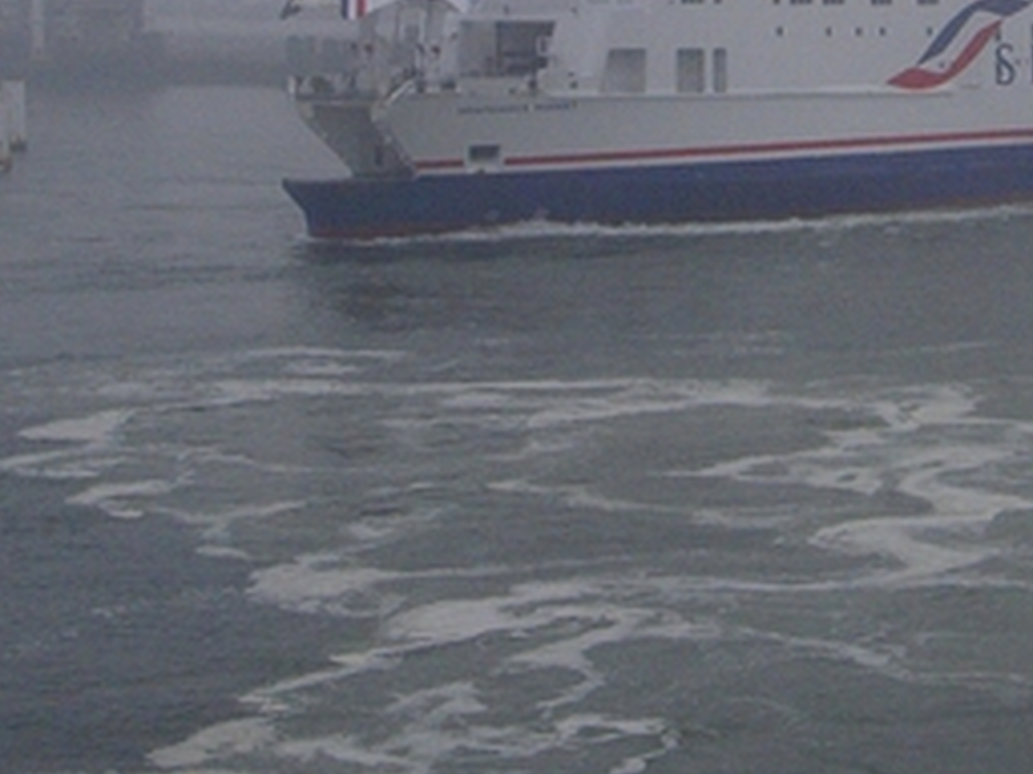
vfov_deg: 11.3
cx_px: 835
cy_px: -97
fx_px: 3850
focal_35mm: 129
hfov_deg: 15.2
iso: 200
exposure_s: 1/800
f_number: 5.5
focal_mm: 11.3
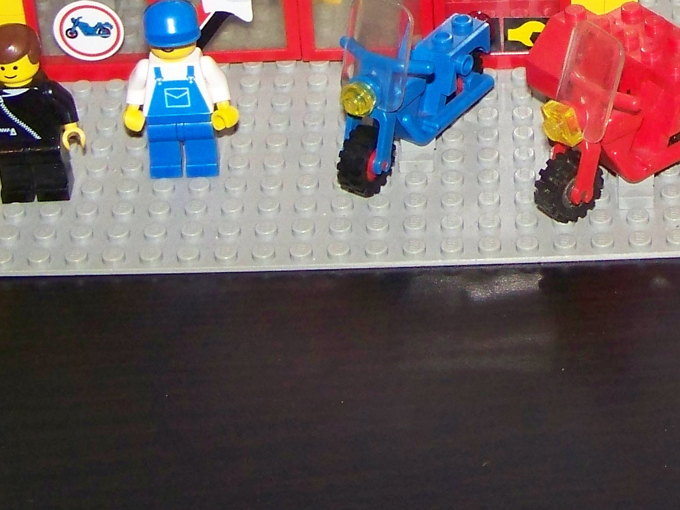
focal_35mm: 112
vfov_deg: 12.9
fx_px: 2201
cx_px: 619
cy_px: -123
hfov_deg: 17.3
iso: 200
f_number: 2.8
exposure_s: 1/30
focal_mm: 6.3
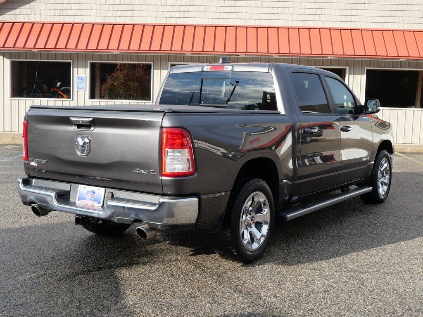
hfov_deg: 39.7
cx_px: 212
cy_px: 158
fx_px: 587
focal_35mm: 48
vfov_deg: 30.3
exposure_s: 1/250
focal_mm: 24
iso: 200
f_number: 7.1
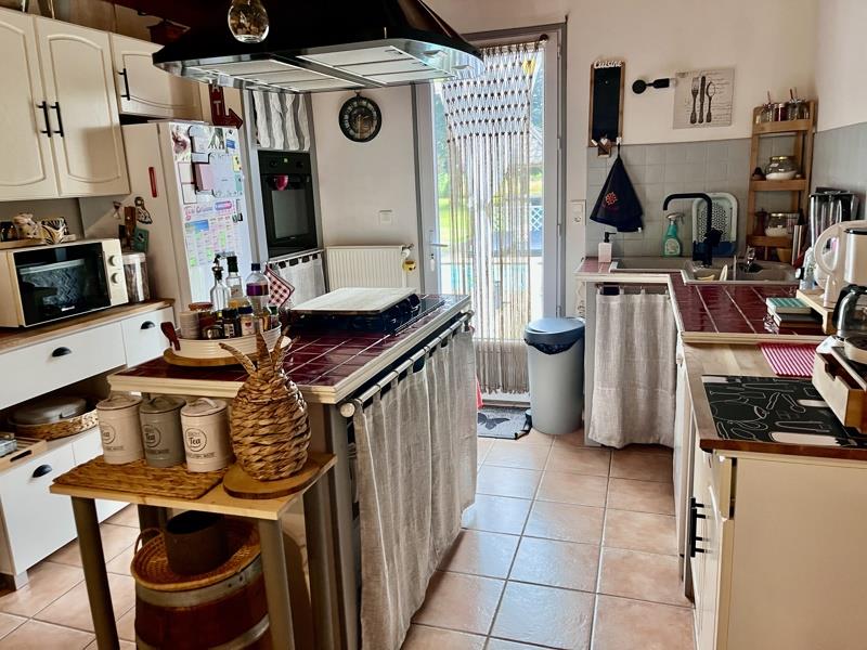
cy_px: 325
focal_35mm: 26
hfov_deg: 67.3
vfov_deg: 53.1
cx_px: 434
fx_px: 651
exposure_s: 1/50
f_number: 1.6
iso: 100
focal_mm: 5.1
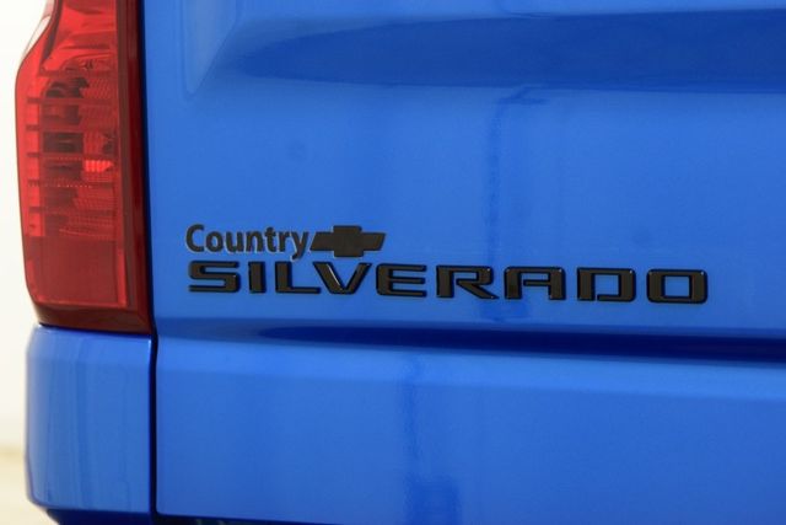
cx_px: 393
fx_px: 2293
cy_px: 262
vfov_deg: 13.0
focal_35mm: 105
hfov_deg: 19.5
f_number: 5
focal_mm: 70
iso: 1600
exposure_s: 1/30
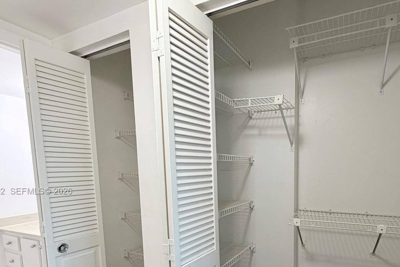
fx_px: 233
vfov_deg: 57.3
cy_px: 192
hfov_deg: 79.8
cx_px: 248
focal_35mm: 21
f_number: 2.2
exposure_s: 1/120
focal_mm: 2.22
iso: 320
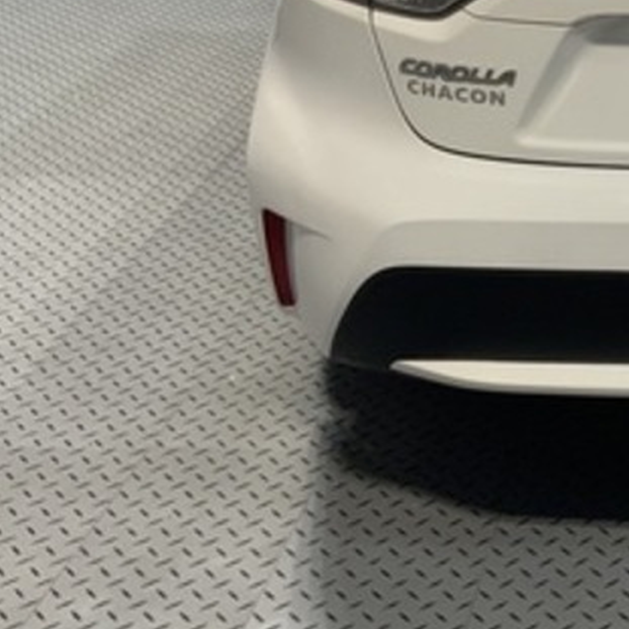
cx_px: 793
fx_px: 1624
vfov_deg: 21.4
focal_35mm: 79
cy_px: 55
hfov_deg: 20.3
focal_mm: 3
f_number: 1.8
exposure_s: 1/120
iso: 50
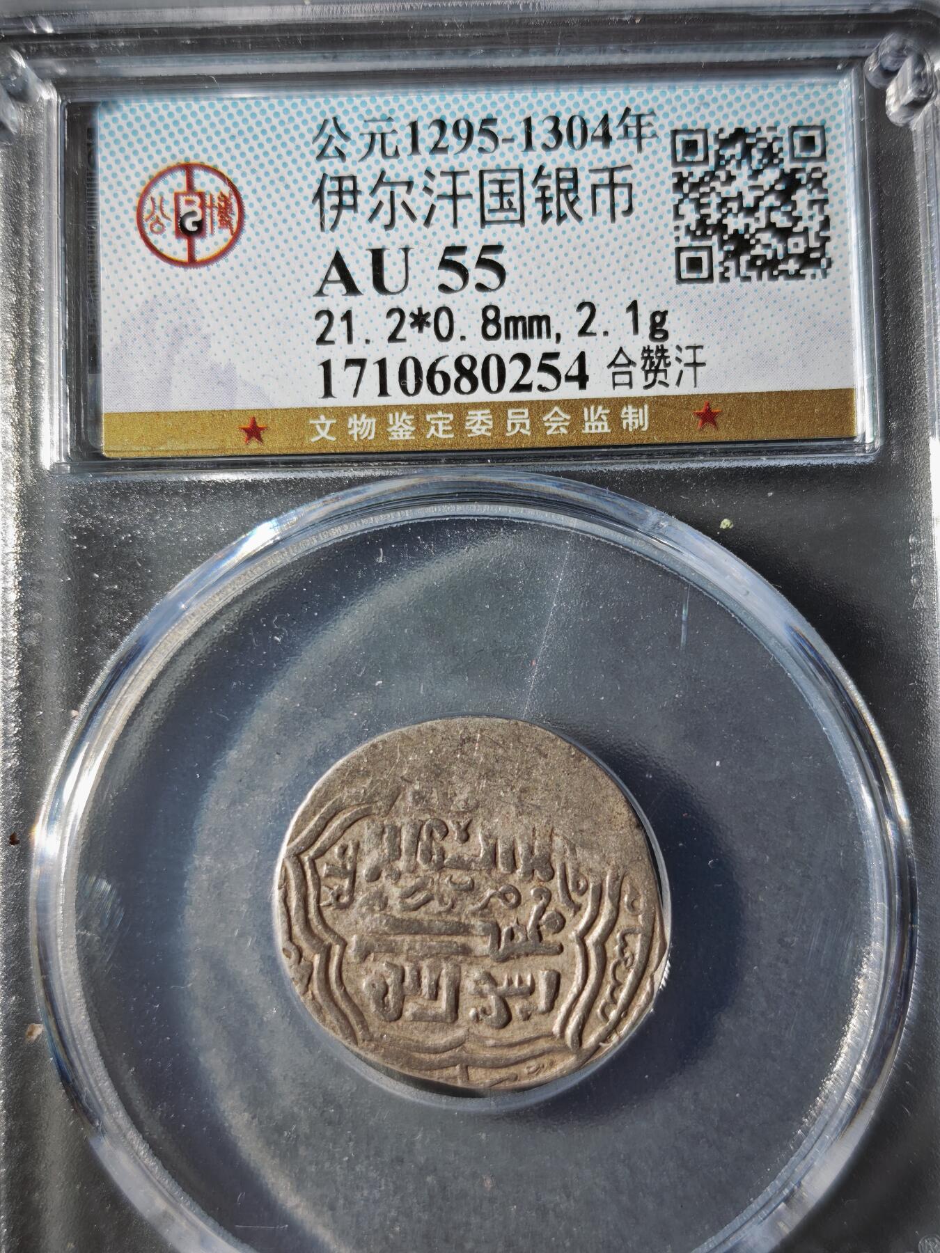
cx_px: 470
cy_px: 626
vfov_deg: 38.2
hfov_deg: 29.1
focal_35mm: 50
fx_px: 1810
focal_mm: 5.85
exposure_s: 1/286
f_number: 1.63
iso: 50
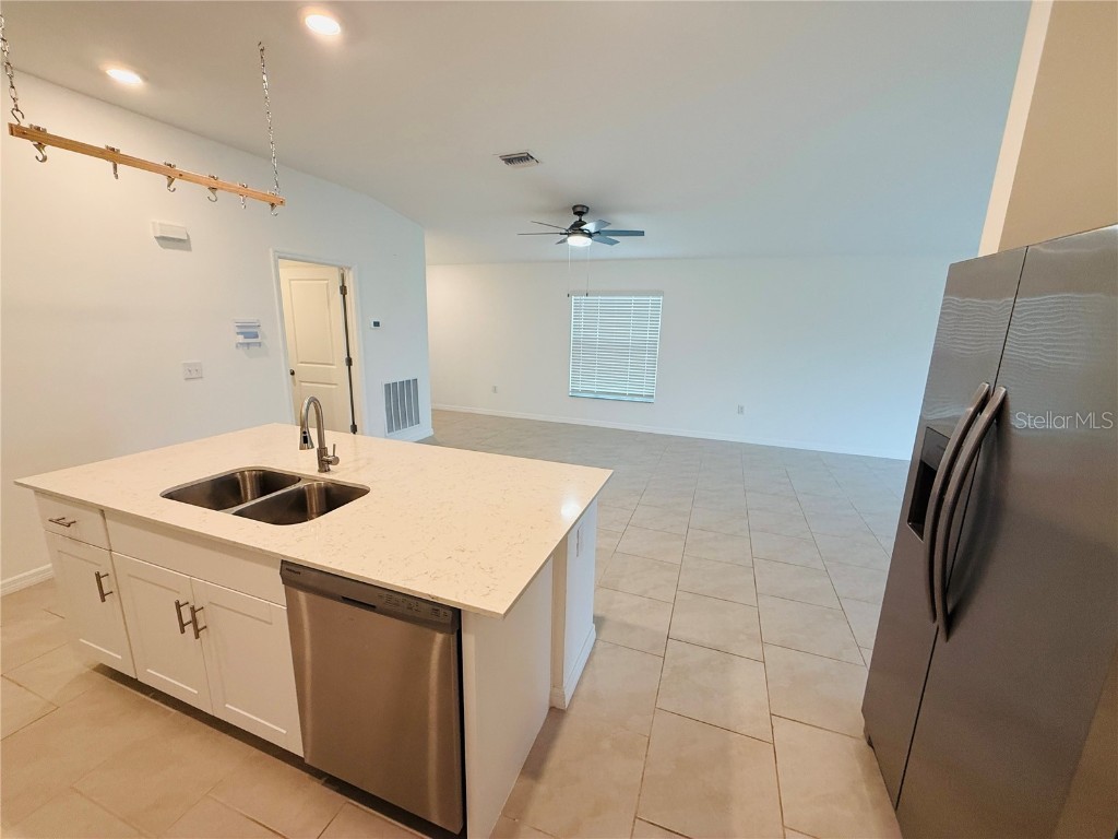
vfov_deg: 85.7
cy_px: 420
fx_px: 452
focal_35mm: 14
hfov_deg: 102.1
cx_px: 559
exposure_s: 1/120
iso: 200
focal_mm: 2.22
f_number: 2.2
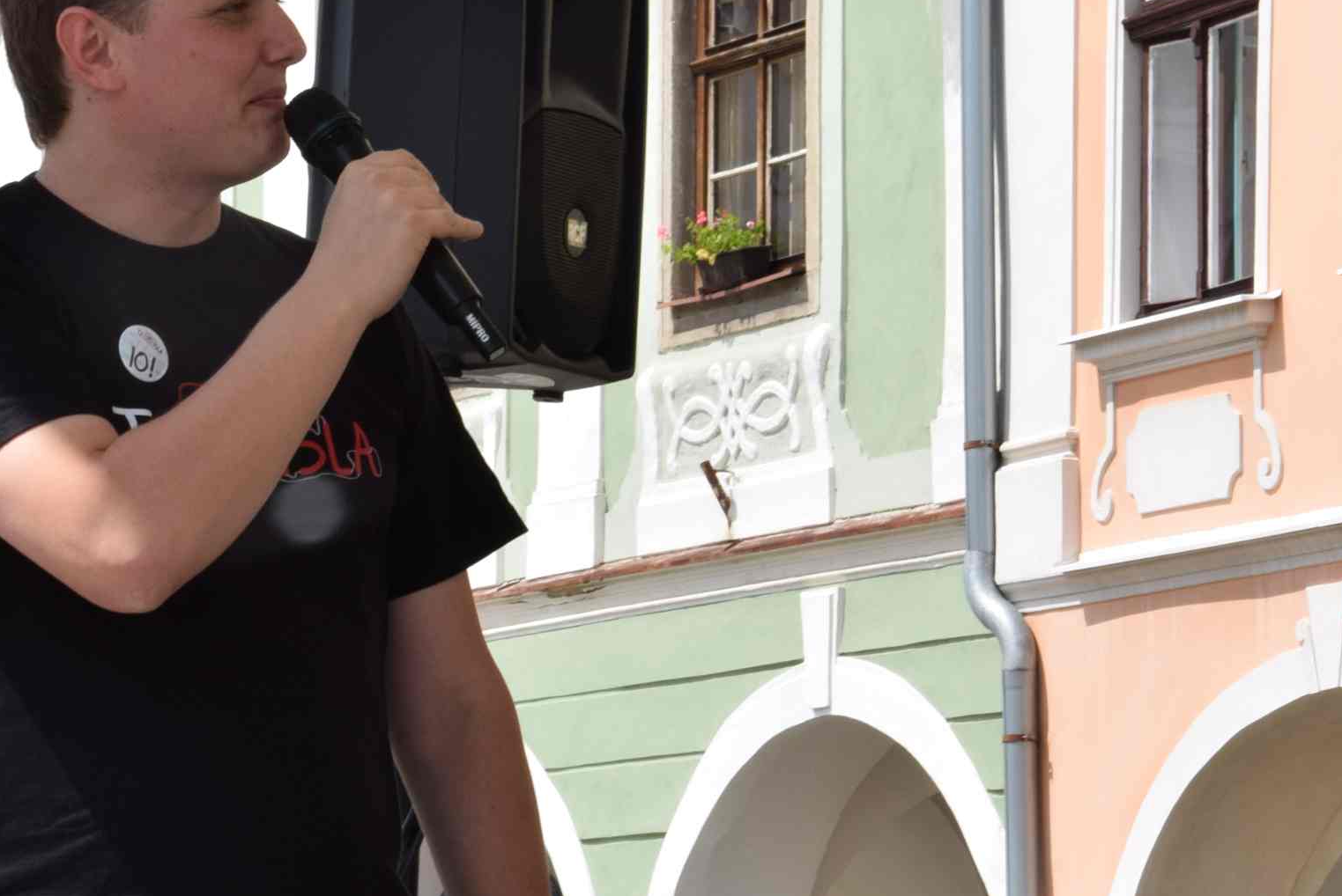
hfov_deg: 9.3
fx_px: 8244
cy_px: 210
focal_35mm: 221
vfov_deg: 6.2
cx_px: 315
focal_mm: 75
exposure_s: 1/160
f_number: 22
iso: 400
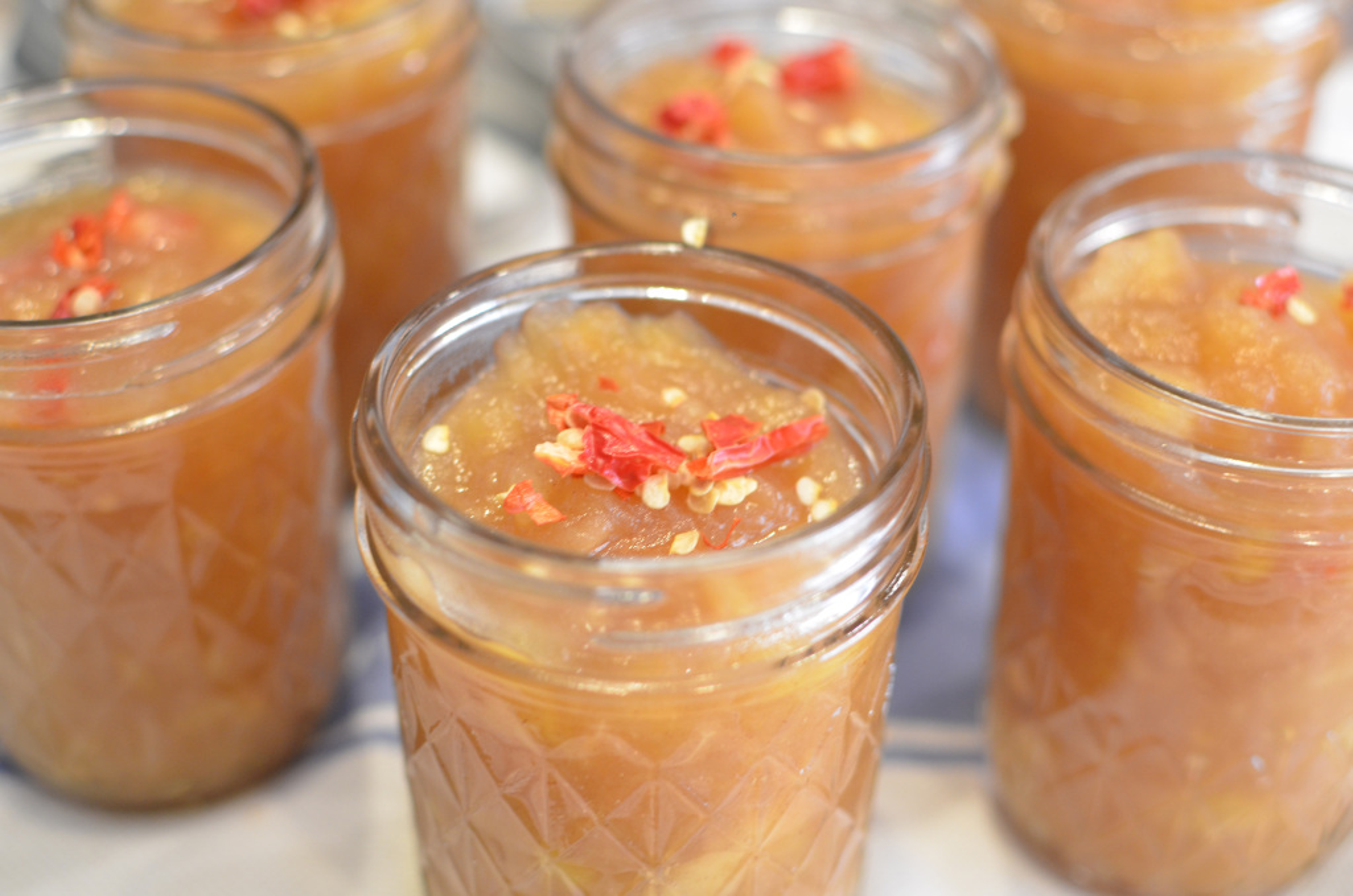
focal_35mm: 52
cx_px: 676
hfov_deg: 37.9
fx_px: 1969
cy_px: 448
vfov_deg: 25.6
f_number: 3.2
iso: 800
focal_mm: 35
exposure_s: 1/40
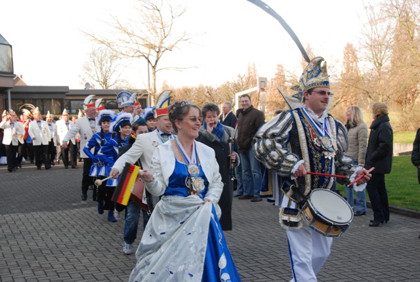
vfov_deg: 25.9
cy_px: 141
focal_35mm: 52
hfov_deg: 37.8
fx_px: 614
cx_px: 210
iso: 400
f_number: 7.1
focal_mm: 35
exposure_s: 1/200
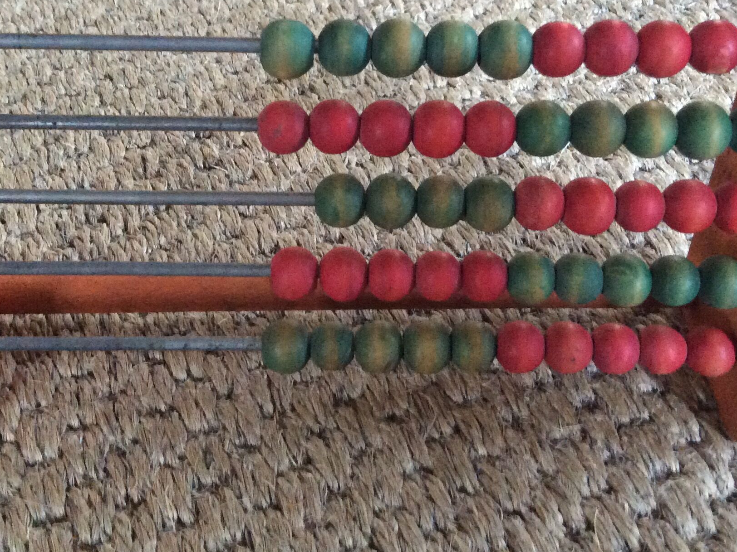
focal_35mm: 51
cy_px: 175
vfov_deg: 28.3
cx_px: 334
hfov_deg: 37.5
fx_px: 1086
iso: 320
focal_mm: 3.3
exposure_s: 1/20
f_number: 2.4
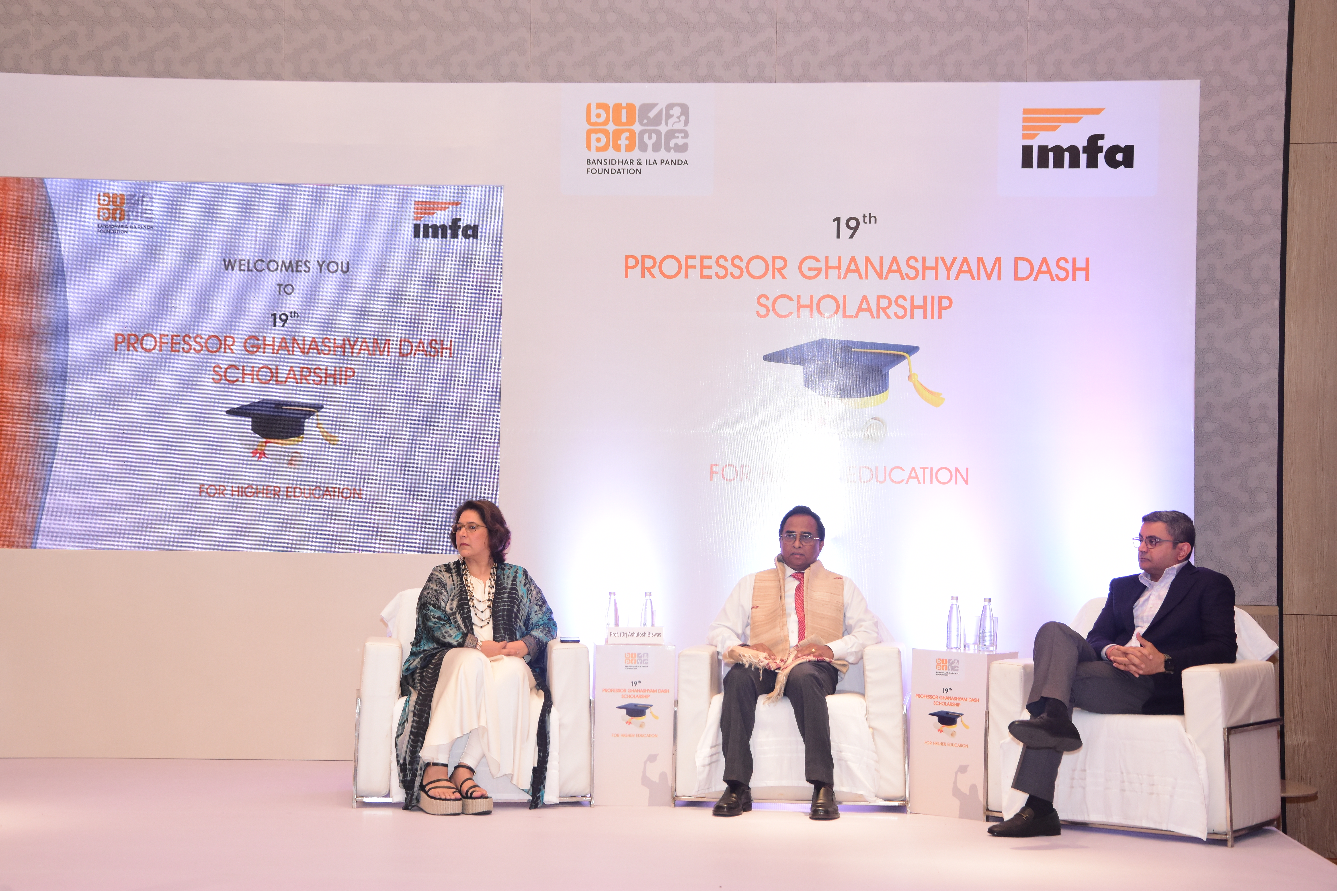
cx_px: 668
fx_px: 2340
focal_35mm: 63
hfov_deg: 31.9
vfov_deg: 21.6
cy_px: 446
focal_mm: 42
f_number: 5.6
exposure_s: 1/160
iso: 1250
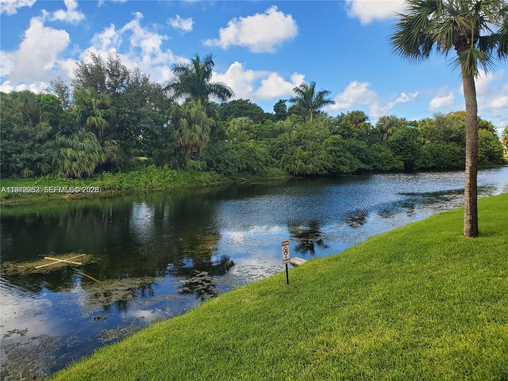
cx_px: 254
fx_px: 382
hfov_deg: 67.3
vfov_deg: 53.1
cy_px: 190
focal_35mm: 26
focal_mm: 4.3
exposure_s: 1/868
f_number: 2.4
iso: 50
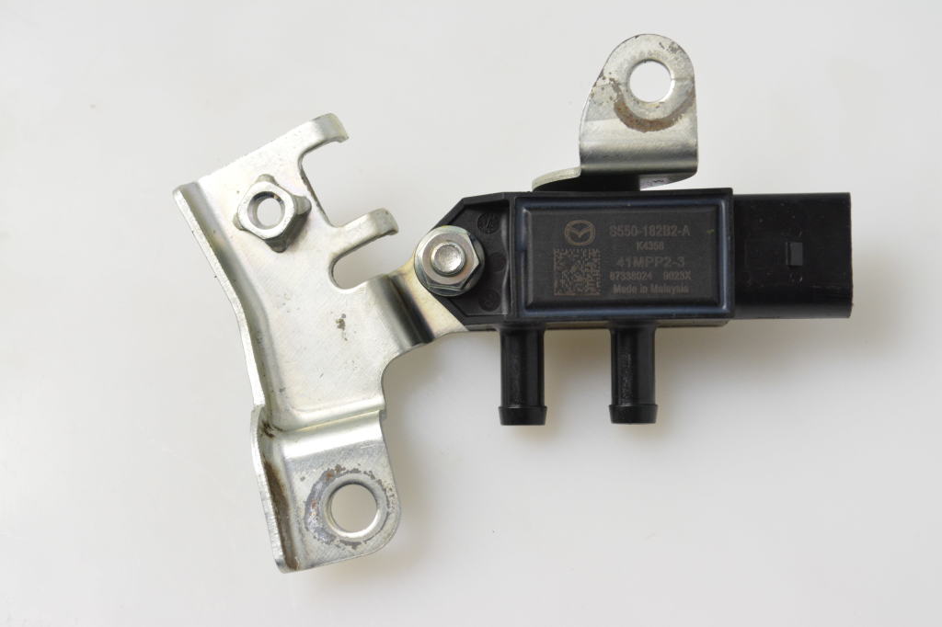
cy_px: 314
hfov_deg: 24.6
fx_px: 2158
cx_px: 471
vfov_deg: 16.5
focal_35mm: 82
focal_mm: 55
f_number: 8
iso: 2000
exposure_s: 1/250
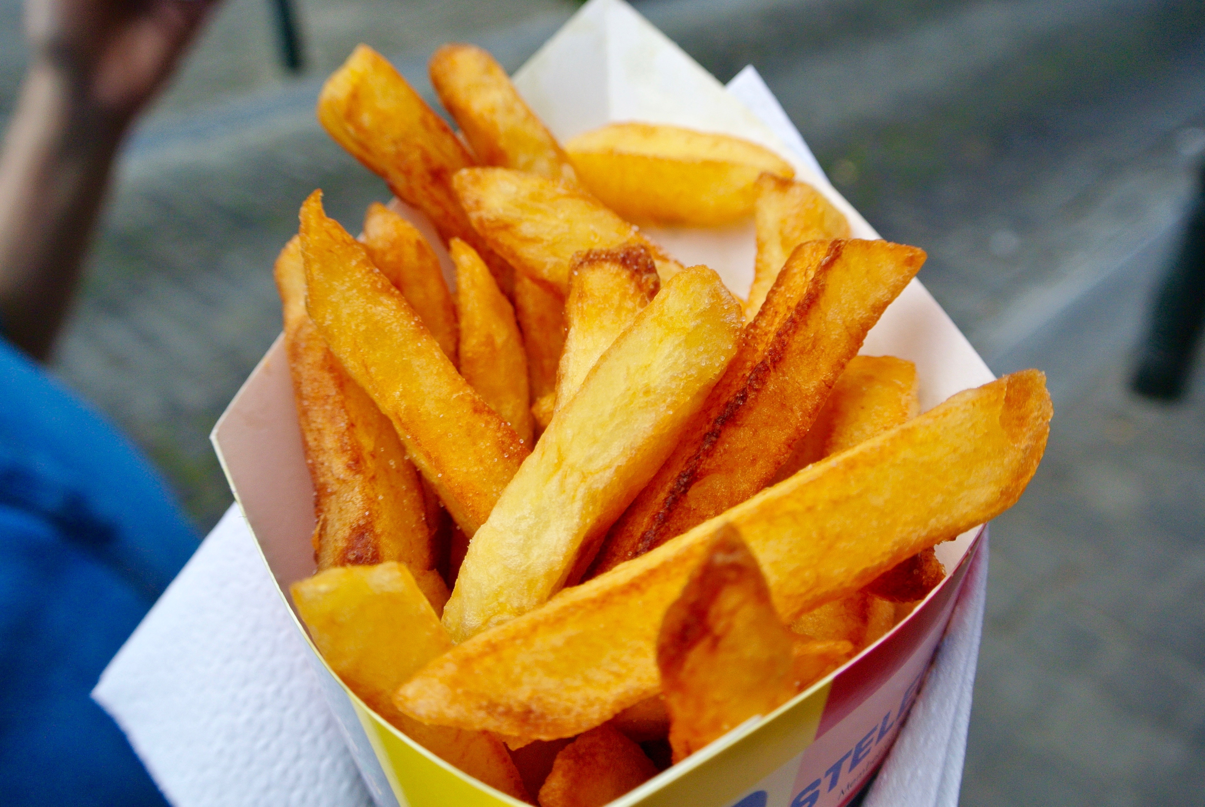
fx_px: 1005
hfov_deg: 61.9
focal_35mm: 30
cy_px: 404
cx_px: 602
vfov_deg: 43.7
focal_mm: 11.4
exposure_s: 1/250
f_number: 3.5
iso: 180
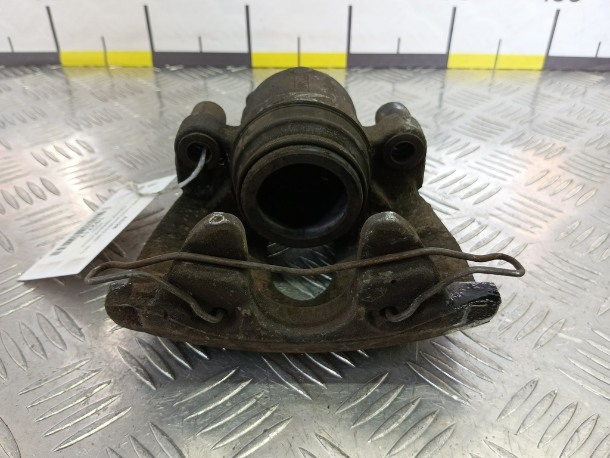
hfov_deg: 73.9
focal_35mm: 23
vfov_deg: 58.9
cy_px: 229
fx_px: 405
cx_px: 305
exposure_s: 1/50
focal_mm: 4.11
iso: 121
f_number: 1.6
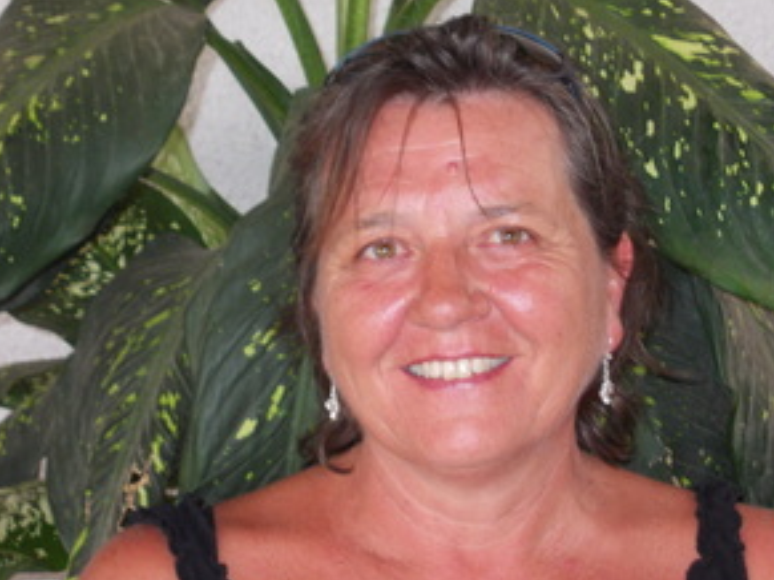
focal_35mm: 85
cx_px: 431
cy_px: 318
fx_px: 1900
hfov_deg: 23.0
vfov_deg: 17.3
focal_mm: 10
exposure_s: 1/60
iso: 200
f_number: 4.3
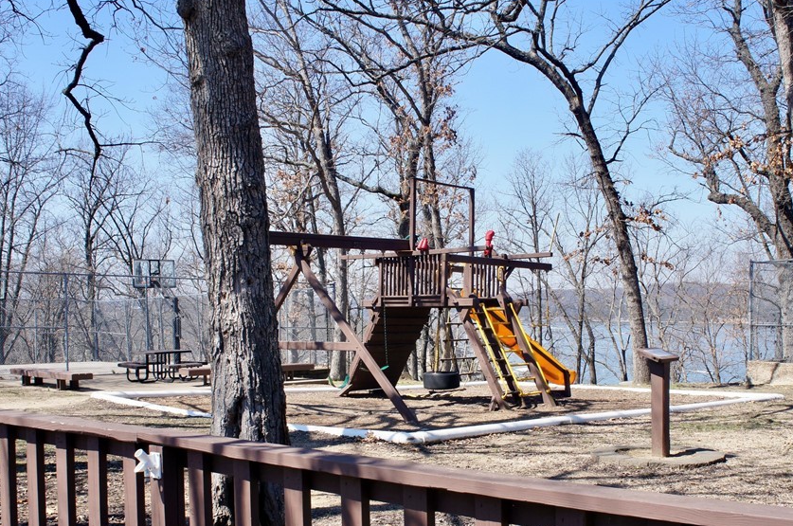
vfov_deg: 33.9
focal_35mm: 39
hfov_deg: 49.5
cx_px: 437
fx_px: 858
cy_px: 336
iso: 200
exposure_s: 1/160
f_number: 13
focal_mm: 20
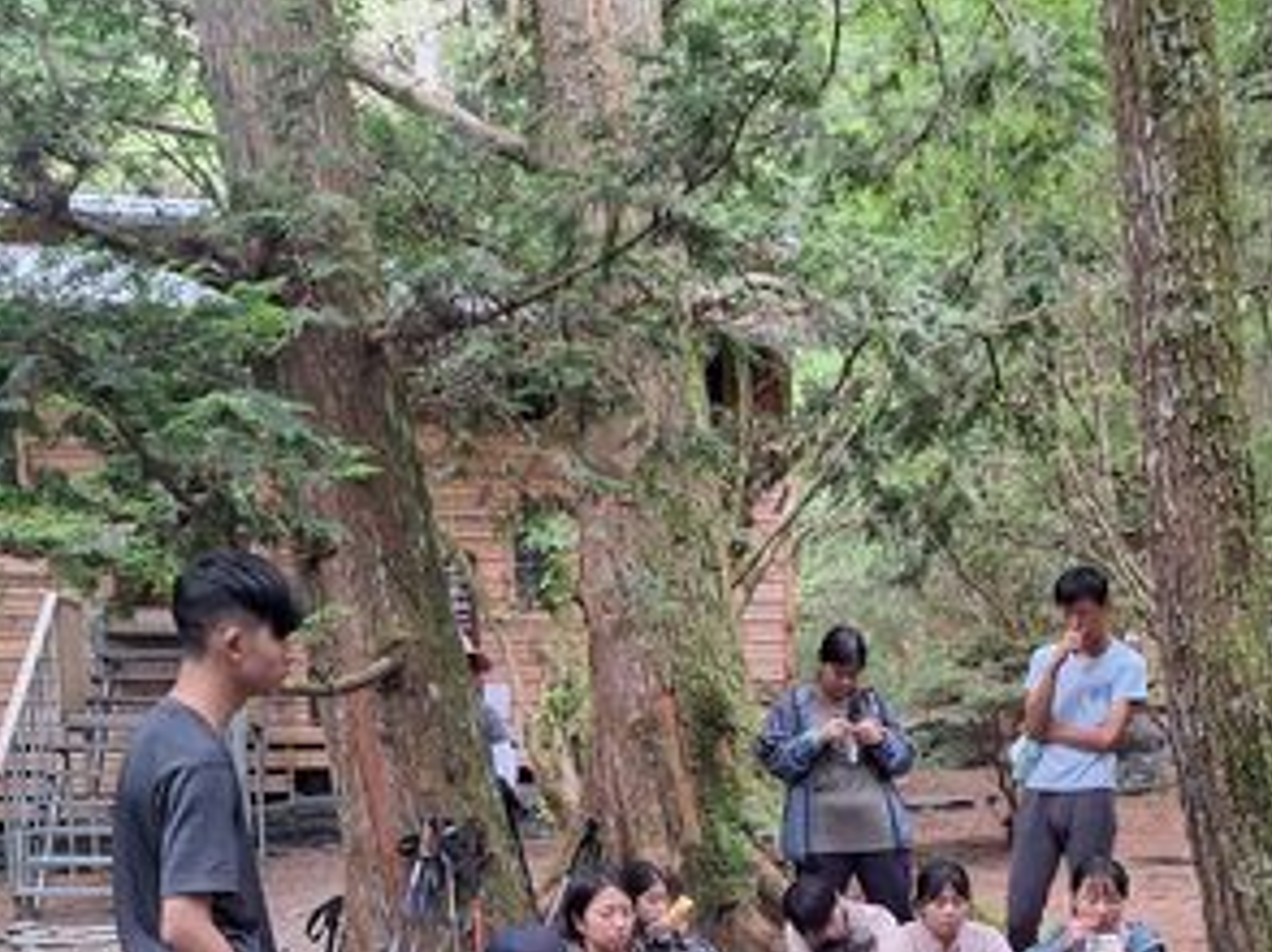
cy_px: 969
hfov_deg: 40.0
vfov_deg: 28.7
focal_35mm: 47
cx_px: 852
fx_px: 1726
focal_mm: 5.54
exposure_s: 1/40
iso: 100
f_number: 1.8
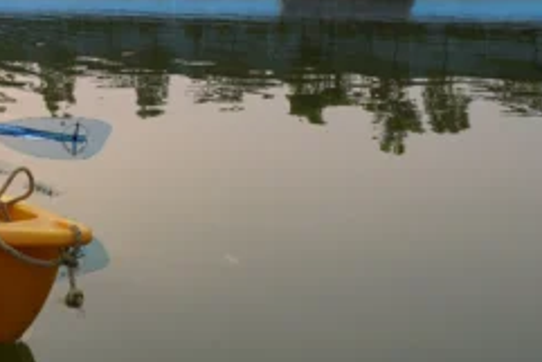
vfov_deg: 24.4
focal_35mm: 53
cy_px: -11
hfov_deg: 32.9
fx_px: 792
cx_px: -58
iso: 100
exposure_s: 1/500
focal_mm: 11
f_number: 2.8
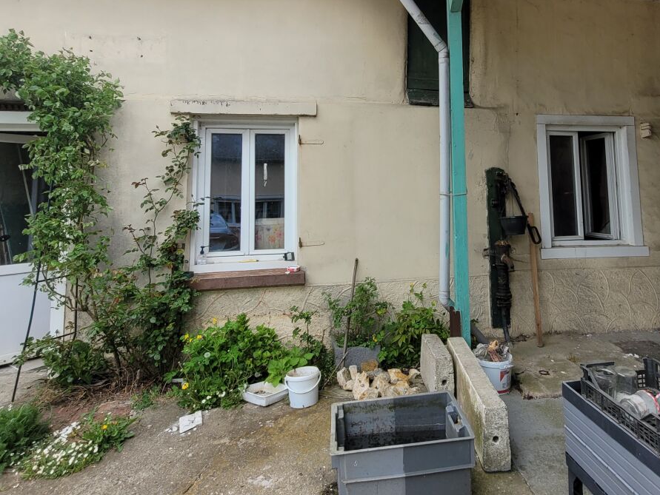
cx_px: 379
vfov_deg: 62.2
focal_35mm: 21
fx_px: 401
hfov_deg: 78.5
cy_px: 173
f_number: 2.2
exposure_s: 1/380
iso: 40
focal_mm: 1.74
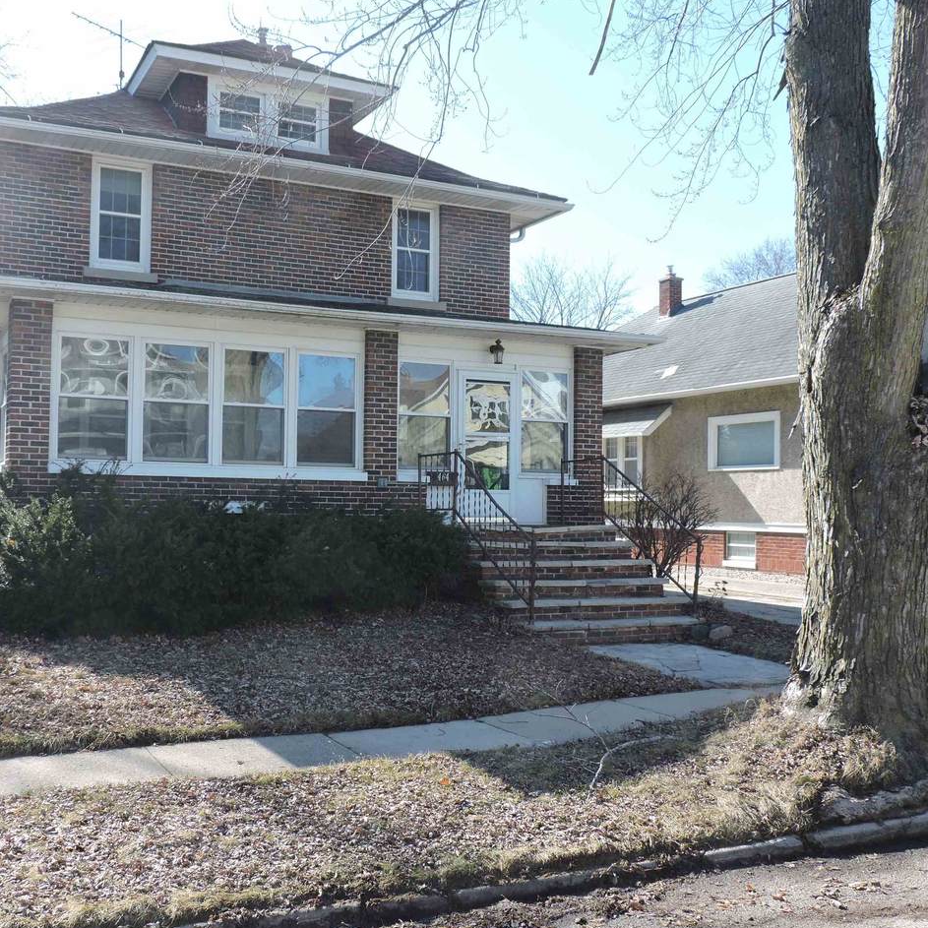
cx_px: 361
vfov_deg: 46.0
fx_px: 1092
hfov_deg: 45.7
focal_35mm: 36
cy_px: 469
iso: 100
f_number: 3.1
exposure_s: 1/400
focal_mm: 5.4
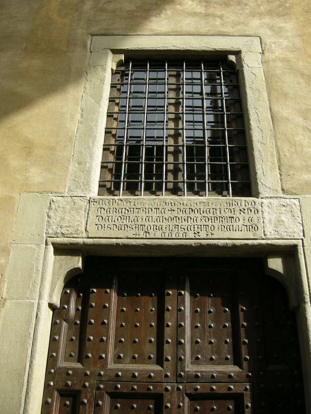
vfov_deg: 51.4
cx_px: 156
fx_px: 431
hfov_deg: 39.7
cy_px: 207
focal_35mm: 36
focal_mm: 7.5
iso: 64
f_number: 3.8
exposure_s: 1/130
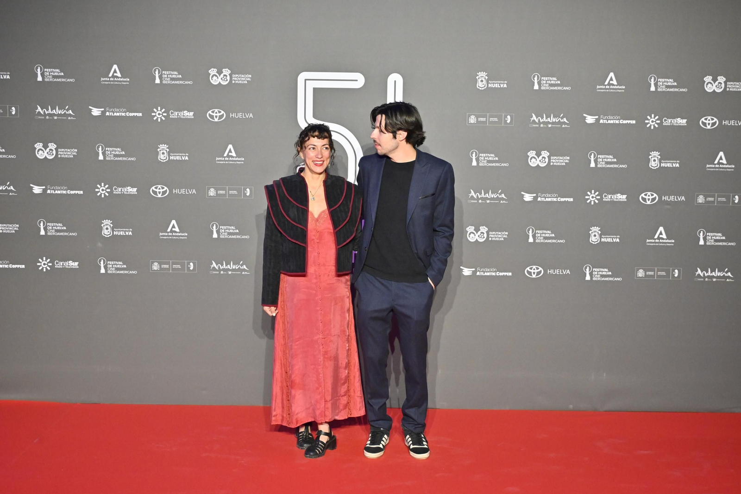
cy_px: 247
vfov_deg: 27.2
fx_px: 1019
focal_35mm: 50
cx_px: 370
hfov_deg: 40.0
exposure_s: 1/200
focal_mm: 33
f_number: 5
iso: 2000
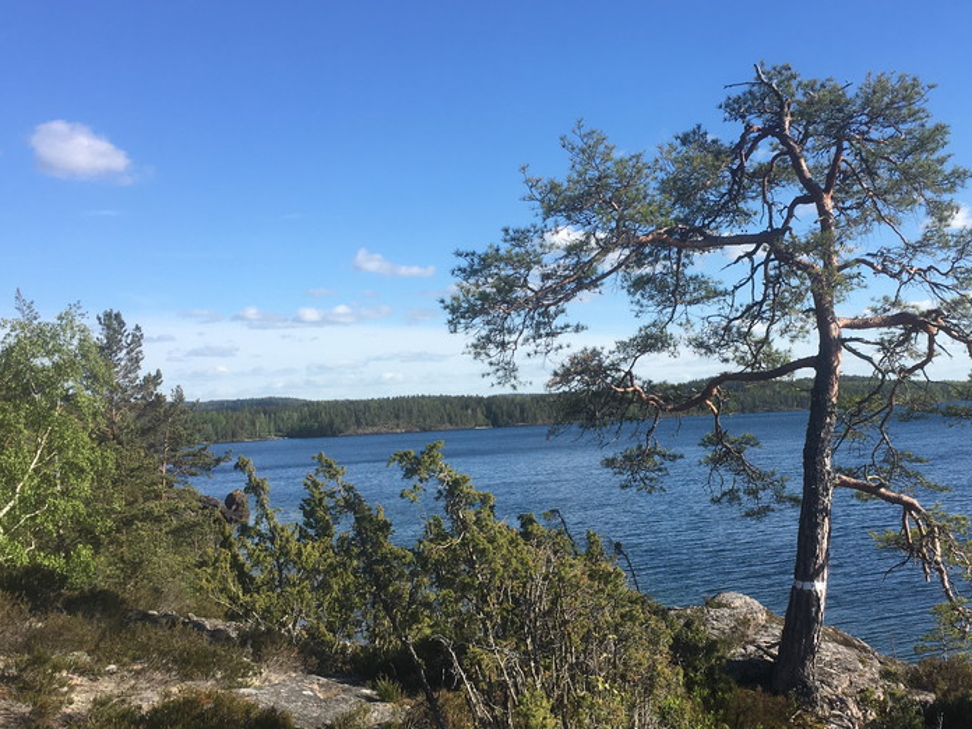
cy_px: 387
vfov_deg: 35.9
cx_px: 566
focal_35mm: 40
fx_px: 1123
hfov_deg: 46.6
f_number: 2.2
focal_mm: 4.15
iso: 25
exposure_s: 1/1221
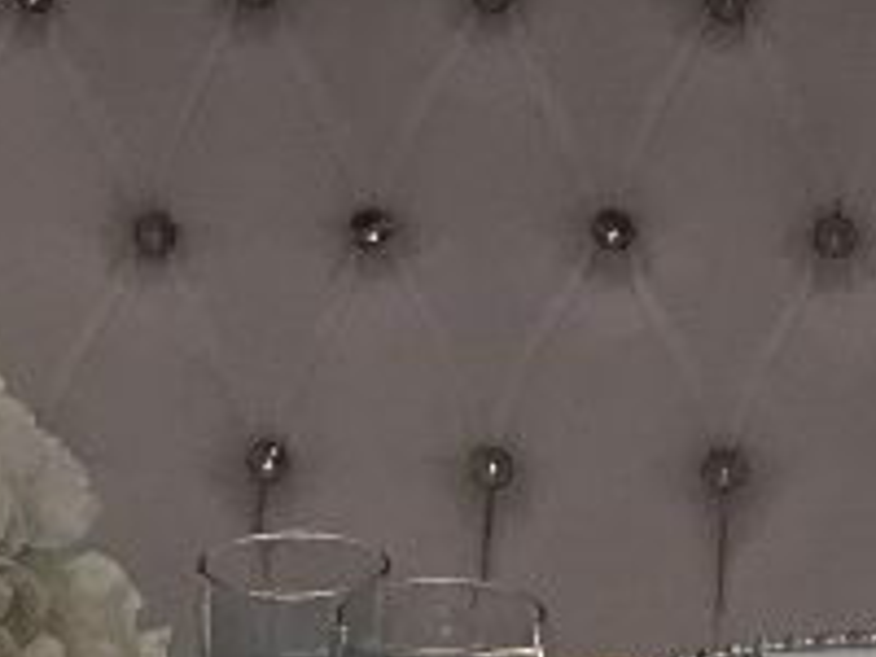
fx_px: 4251
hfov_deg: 11.8
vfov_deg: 8.8
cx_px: 491
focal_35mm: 168
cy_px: 22
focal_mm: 3.99
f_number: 1.8
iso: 40
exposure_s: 1/25
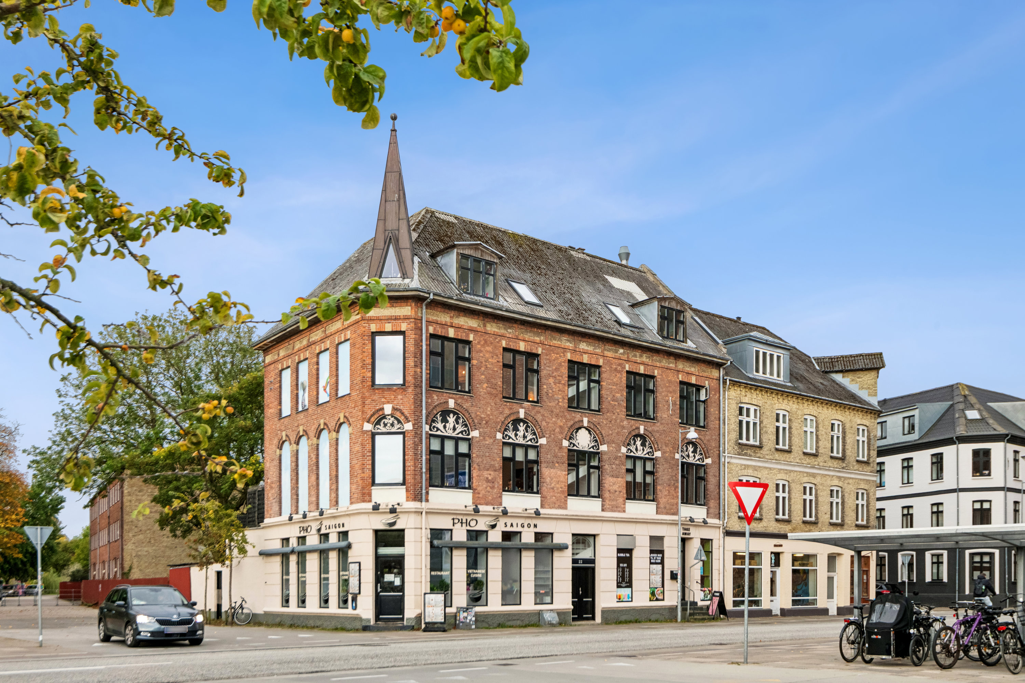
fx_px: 883
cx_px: 512
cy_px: 342
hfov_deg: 60.3
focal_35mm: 31
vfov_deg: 42.3
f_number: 9
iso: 800
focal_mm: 31
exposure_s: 1/125
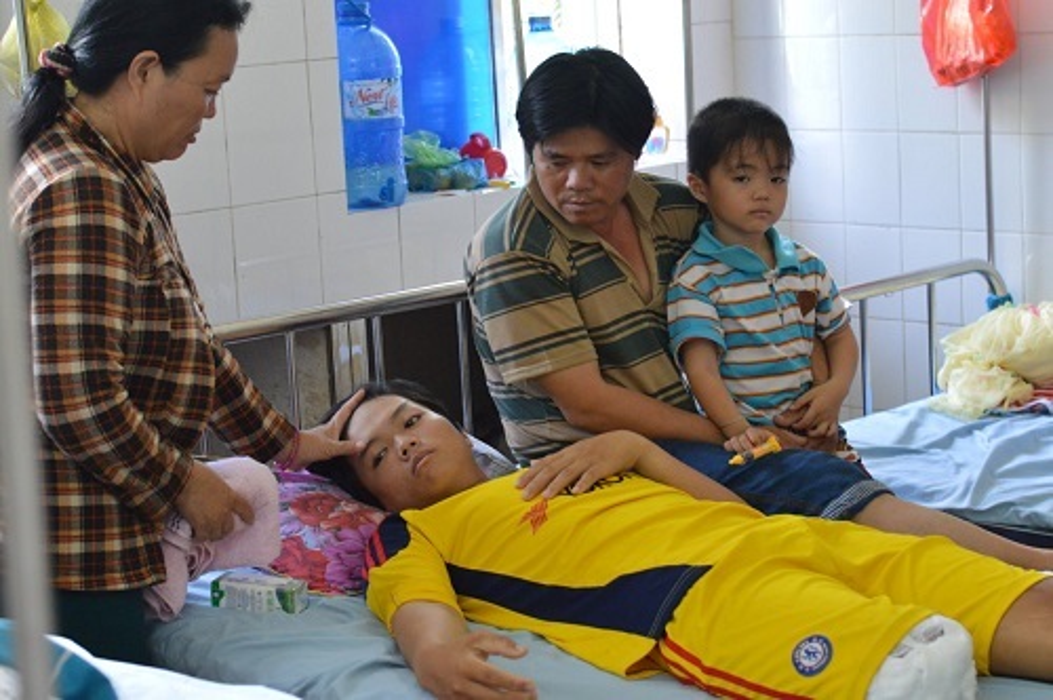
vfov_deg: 18.1
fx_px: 2191
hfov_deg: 27.0
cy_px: 350
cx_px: 526
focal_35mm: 75
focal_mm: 50
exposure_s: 1/80
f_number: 4.5
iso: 1600
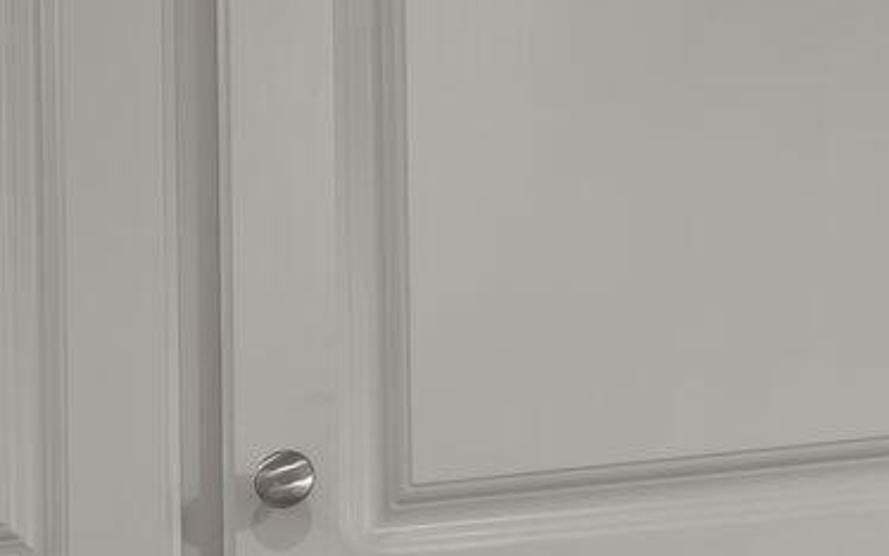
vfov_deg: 14.2
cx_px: -380
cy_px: 1093
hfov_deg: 22.5
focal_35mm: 78
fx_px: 1890
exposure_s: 1/1.25
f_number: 8
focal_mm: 14
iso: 250
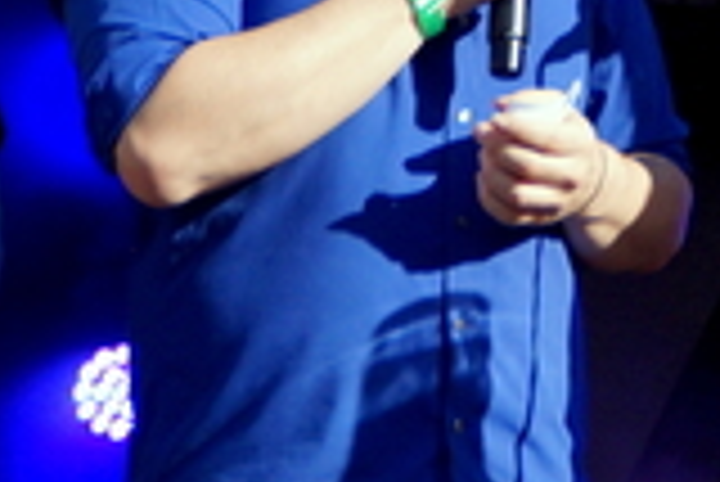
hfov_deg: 6.0
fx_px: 6766
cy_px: -126
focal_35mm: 338
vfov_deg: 4.1
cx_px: 1192
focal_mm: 60
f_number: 5
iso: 640
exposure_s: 1/2000
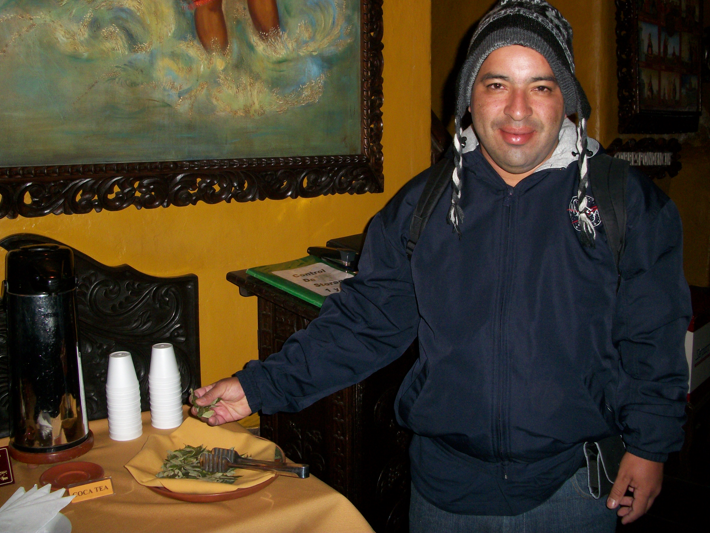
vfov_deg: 39.7
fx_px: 738
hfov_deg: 51.4
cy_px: 259
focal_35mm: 36
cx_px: 361
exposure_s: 1/30
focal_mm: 6.3
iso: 160
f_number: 3.1
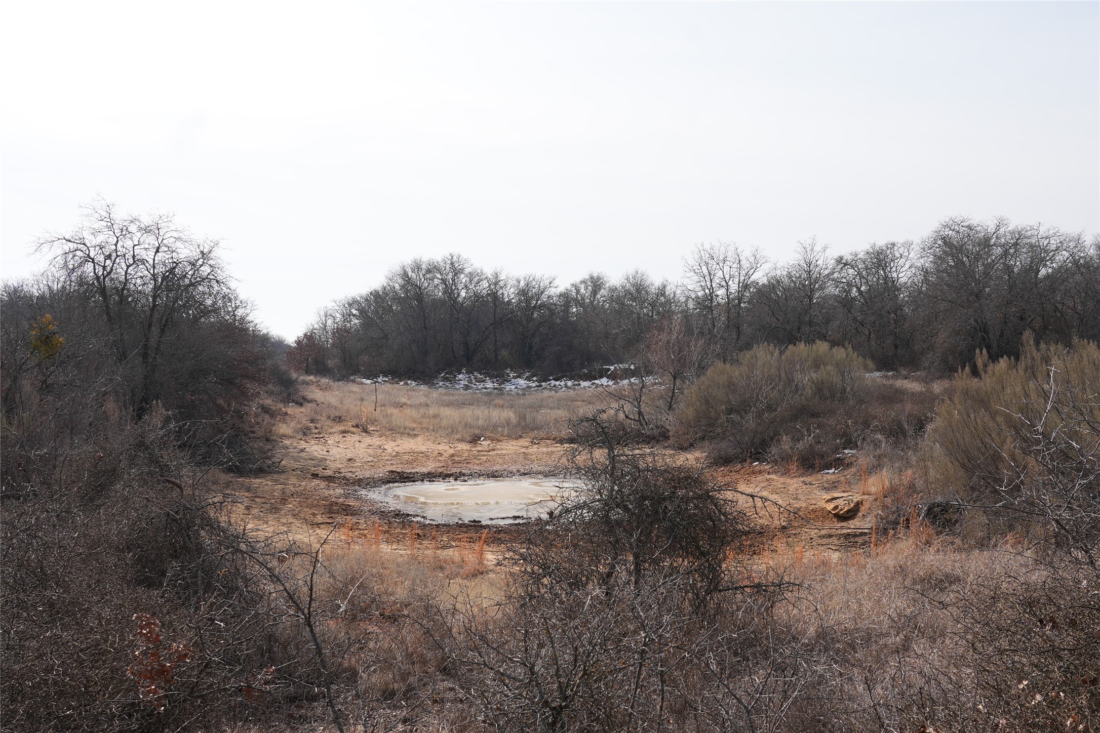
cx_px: 550
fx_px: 1100
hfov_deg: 53.1
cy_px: 366
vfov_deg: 36.9
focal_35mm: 36
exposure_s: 1/250
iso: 100
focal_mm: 24
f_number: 8
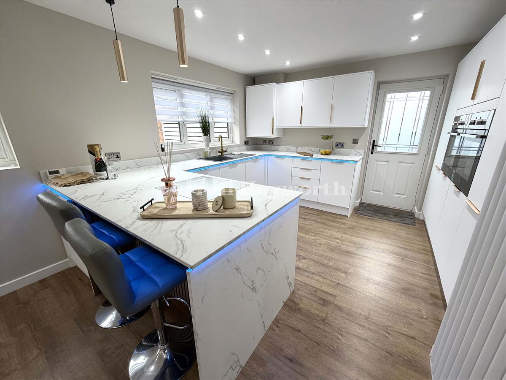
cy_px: 190
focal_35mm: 14
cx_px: 253
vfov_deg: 85.7
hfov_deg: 102.1
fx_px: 205
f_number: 2.2
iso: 100
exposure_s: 1/100
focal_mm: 2.22
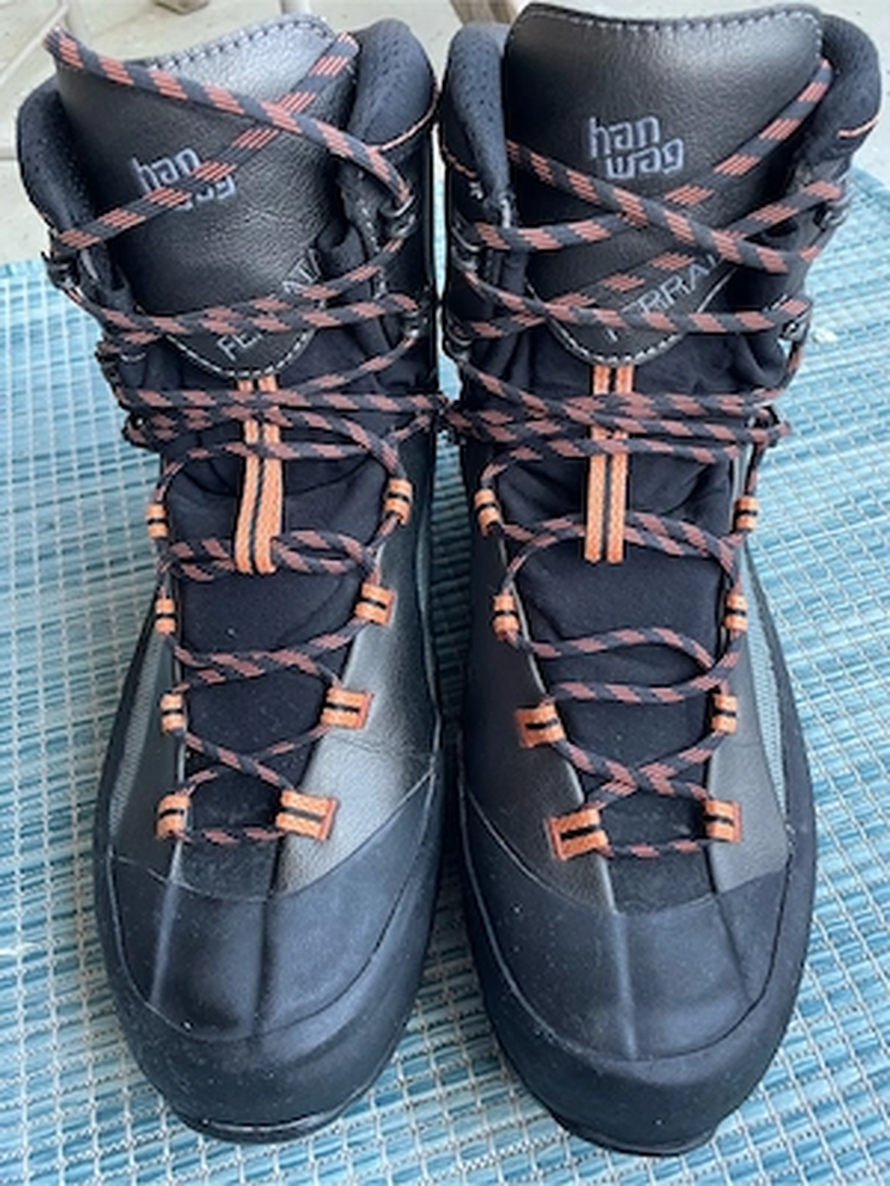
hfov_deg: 53.1
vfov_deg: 67.3
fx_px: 891
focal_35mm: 26
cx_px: 445
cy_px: 593
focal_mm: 4.2
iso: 125
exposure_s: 1/79
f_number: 1.6
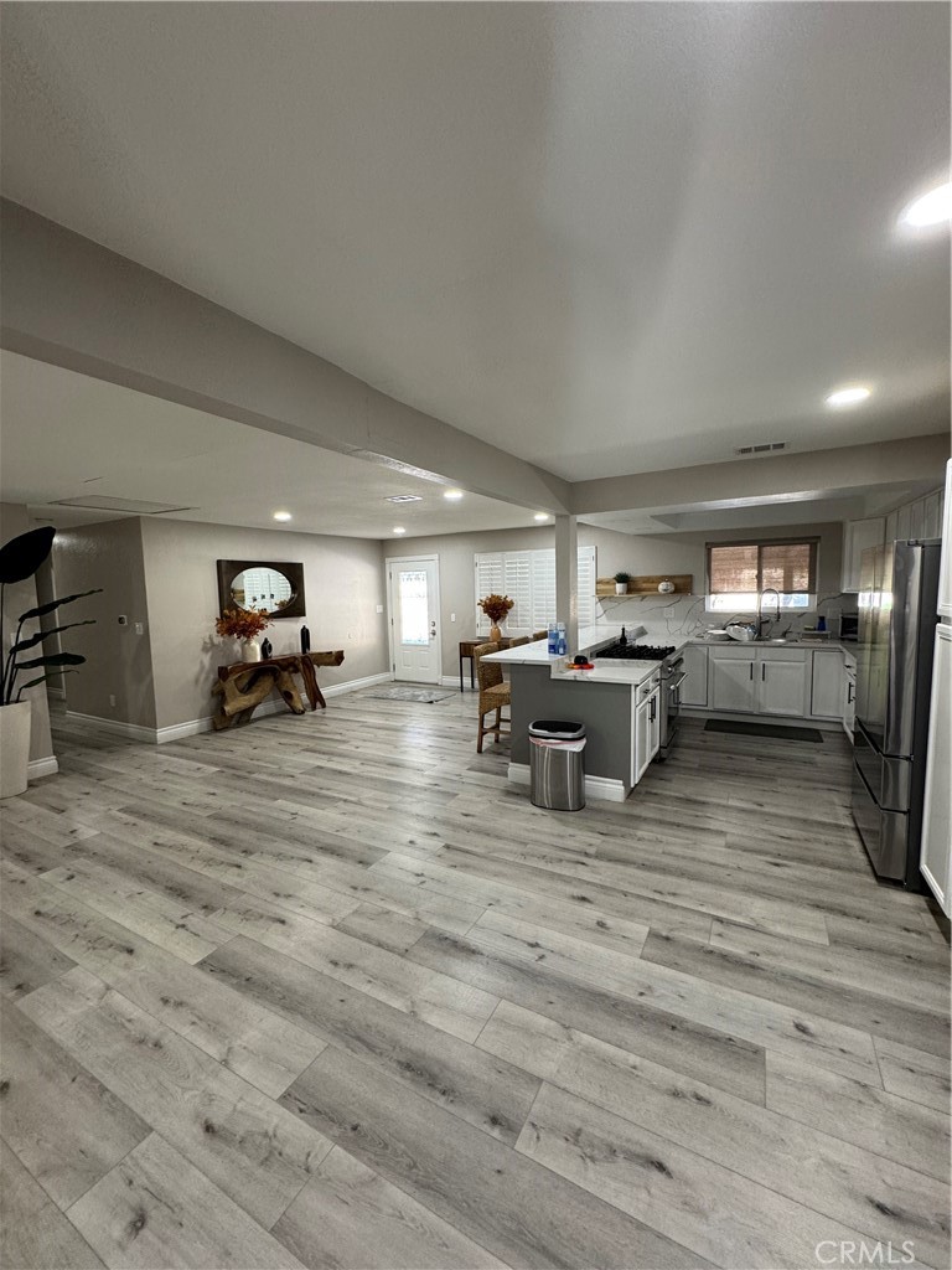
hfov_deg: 85.7
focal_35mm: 14
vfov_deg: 102.1
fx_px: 513
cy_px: 635
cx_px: 476
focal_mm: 2.22
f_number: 2.2
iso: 160
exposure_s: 1/60
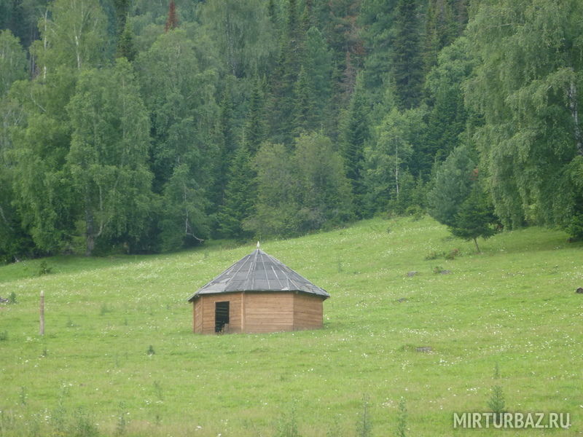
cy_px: 218
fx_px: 4194
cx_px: 292
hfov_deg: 8.0
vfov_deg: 6.0
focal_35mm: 249
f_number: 5.6
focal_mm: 44.5
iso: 160
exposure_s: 1/100
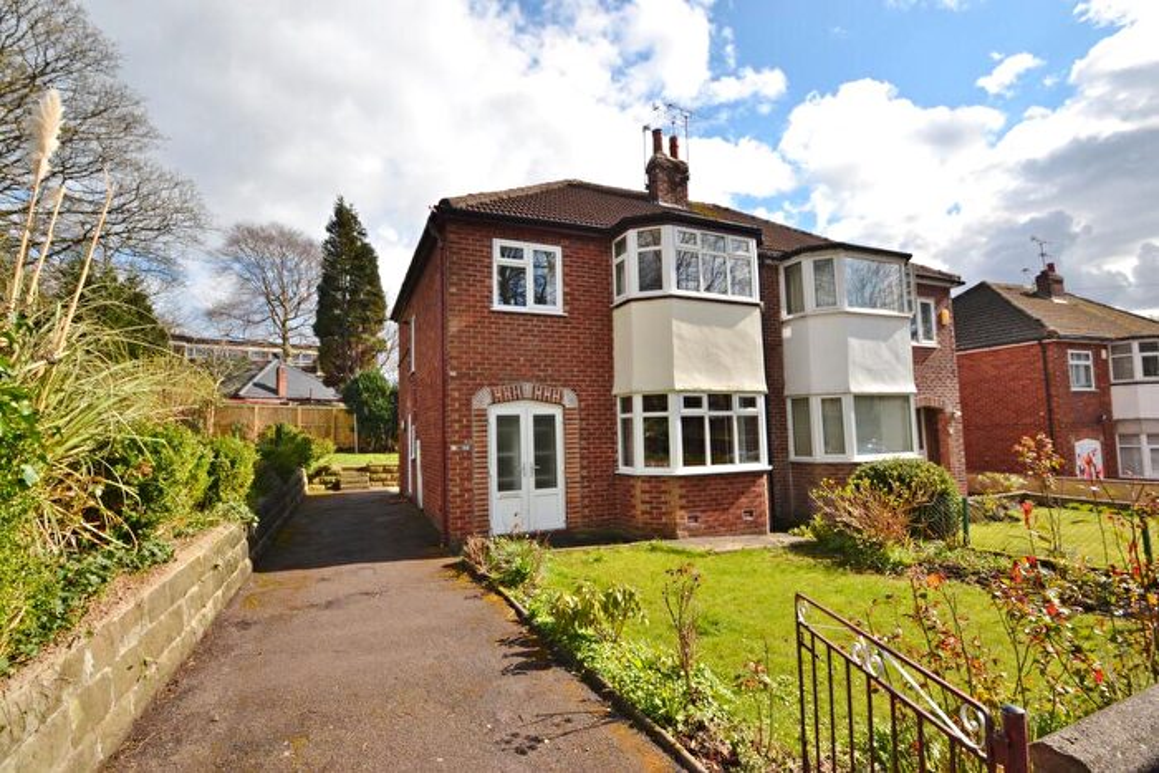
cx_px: 580
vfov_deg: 77.4
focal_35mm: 15
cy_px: 386
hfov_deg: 100.4
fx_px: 483
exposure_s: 1/200
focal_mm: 10
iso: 100
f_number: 8
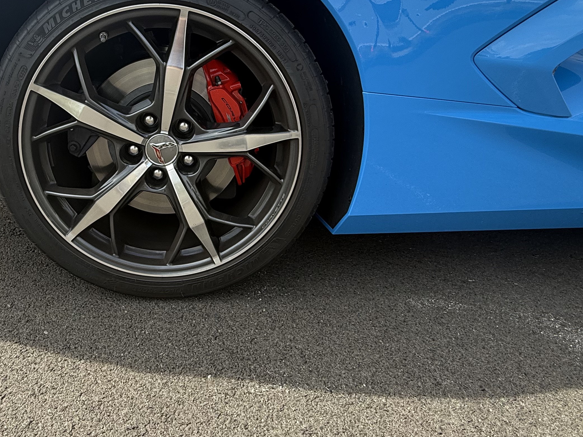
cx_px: 206
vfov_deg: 50.8
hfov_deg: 64.0
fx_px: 455
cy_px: 163
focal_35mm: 27
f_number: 2.2
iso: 50
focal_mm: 2.22
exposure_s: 1/239
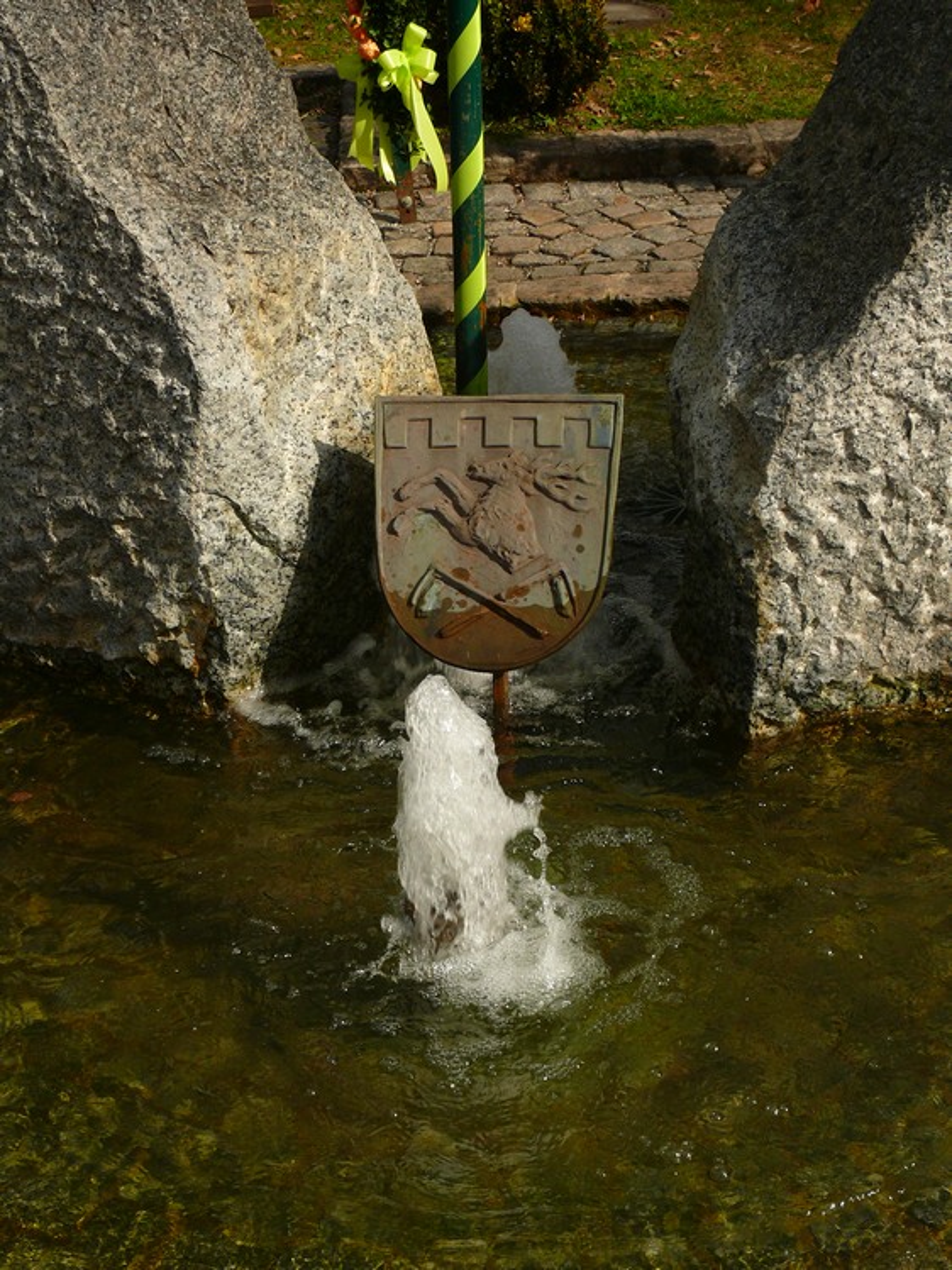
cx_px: 476
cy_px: 635
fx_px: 2091
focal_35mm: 57
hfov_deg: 25.6
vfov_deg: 33.8
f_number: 5
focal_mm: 12.1
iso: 100
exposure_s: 1/200
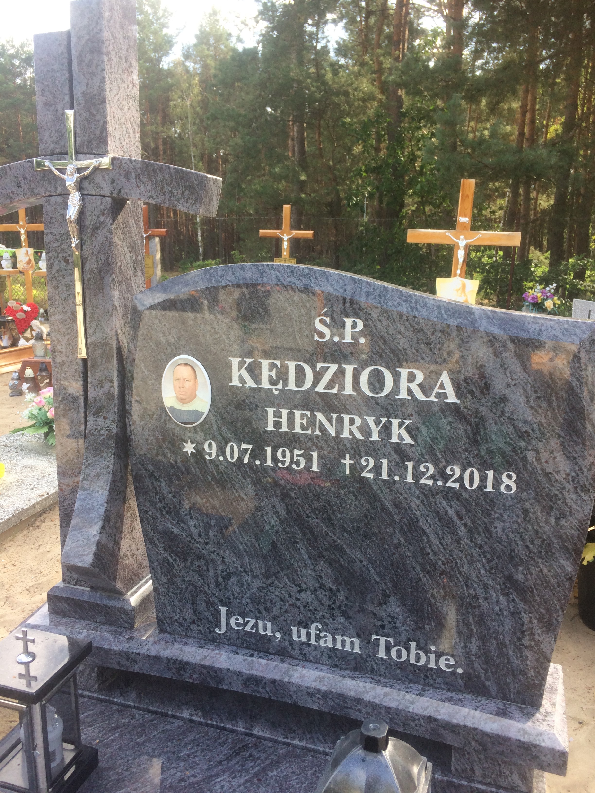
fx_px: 665
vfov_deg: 61.7
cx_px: 298
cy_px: 396
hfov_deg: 48.2
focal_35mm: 29
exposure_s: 1/318
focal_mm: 4.15
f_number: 2.2
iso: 32
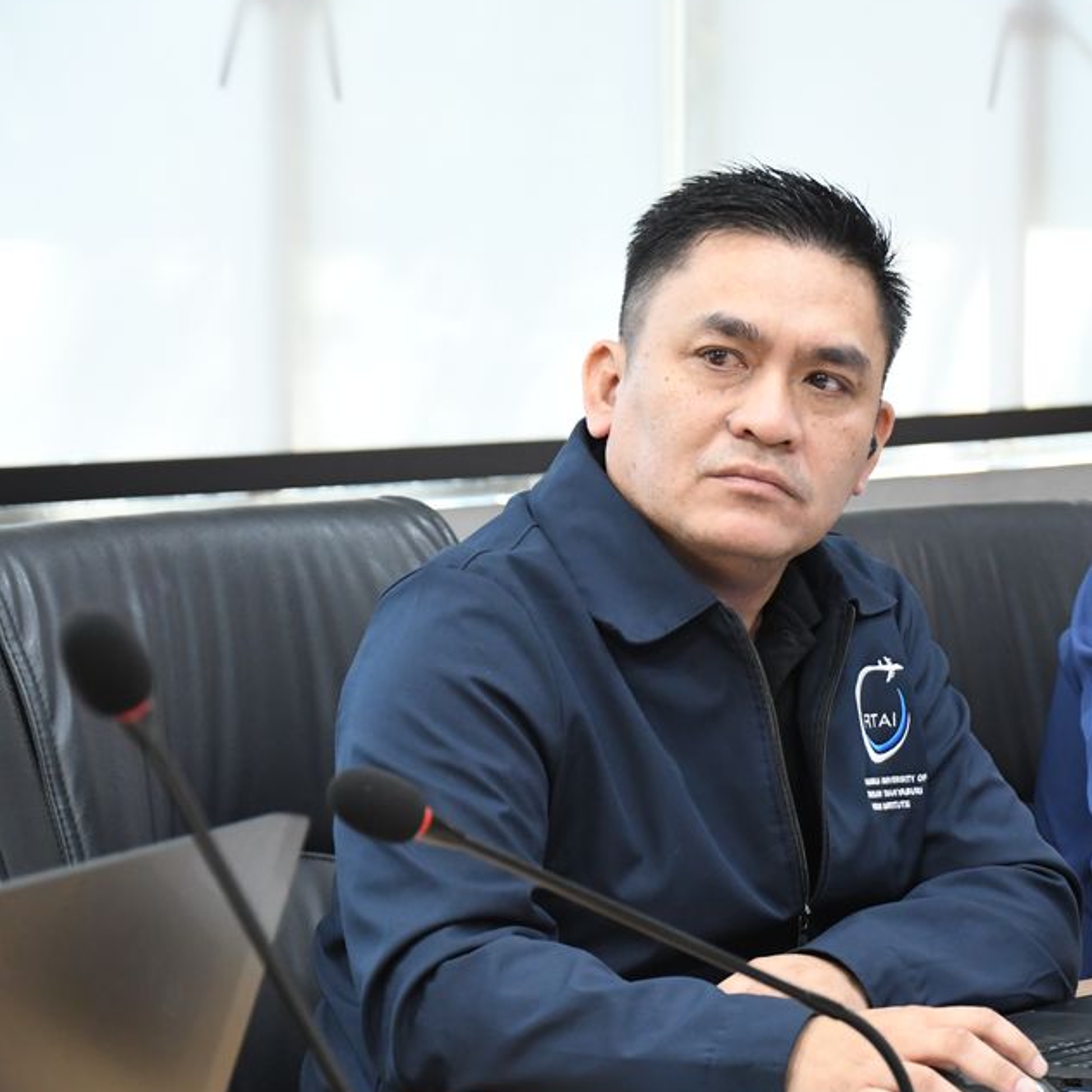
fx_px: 6246
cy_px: 566
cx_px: 788
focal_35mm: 175
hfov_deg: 10.0
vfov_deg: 10.0
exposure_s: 1/100
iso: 3200
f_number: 5.3
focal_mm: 85
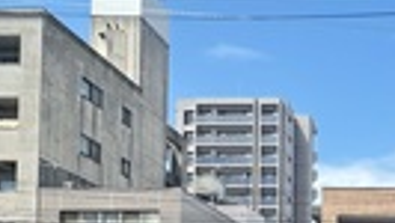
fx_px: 671
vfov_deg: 16.8
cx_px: 490
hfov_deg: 28.1
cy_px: 354
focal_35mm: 64
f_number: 2.2
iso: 40
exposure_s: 1/335
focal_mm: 2.22
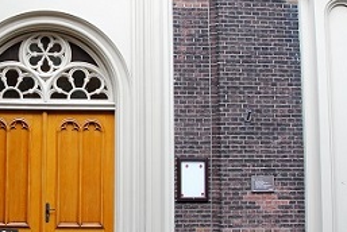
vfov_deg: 21.6
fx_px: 608
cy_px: 115
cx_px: 55
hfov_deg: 30.8
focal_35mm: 63
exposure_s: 1/125
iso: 200
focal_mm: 18
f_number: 5.6
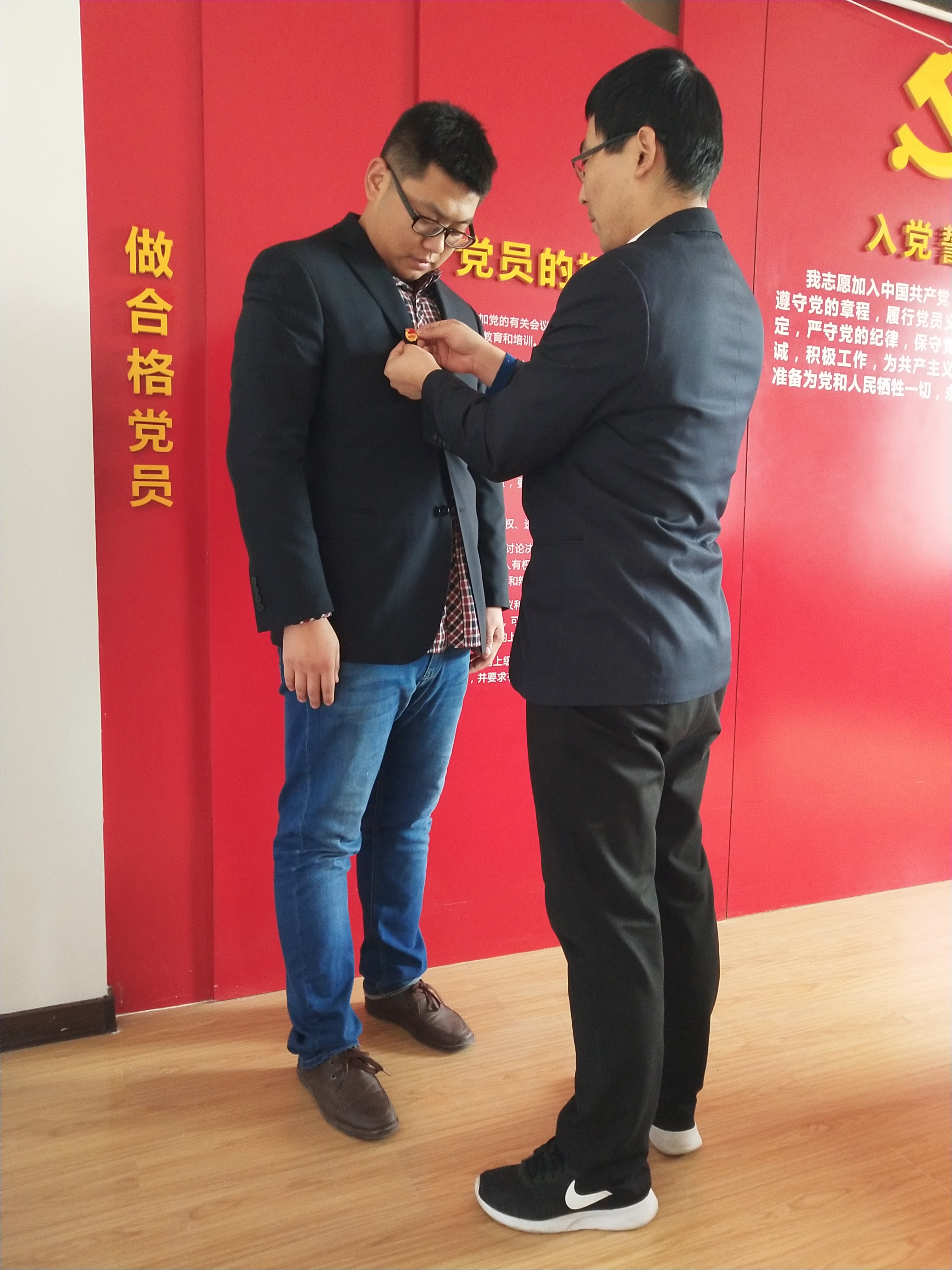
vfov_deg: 60.0
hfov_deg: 46.8
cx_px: 476
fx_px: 1100
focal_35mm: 30
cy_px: 635
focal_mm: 3.95
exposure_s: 1/33.3
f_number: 1.8
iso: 646
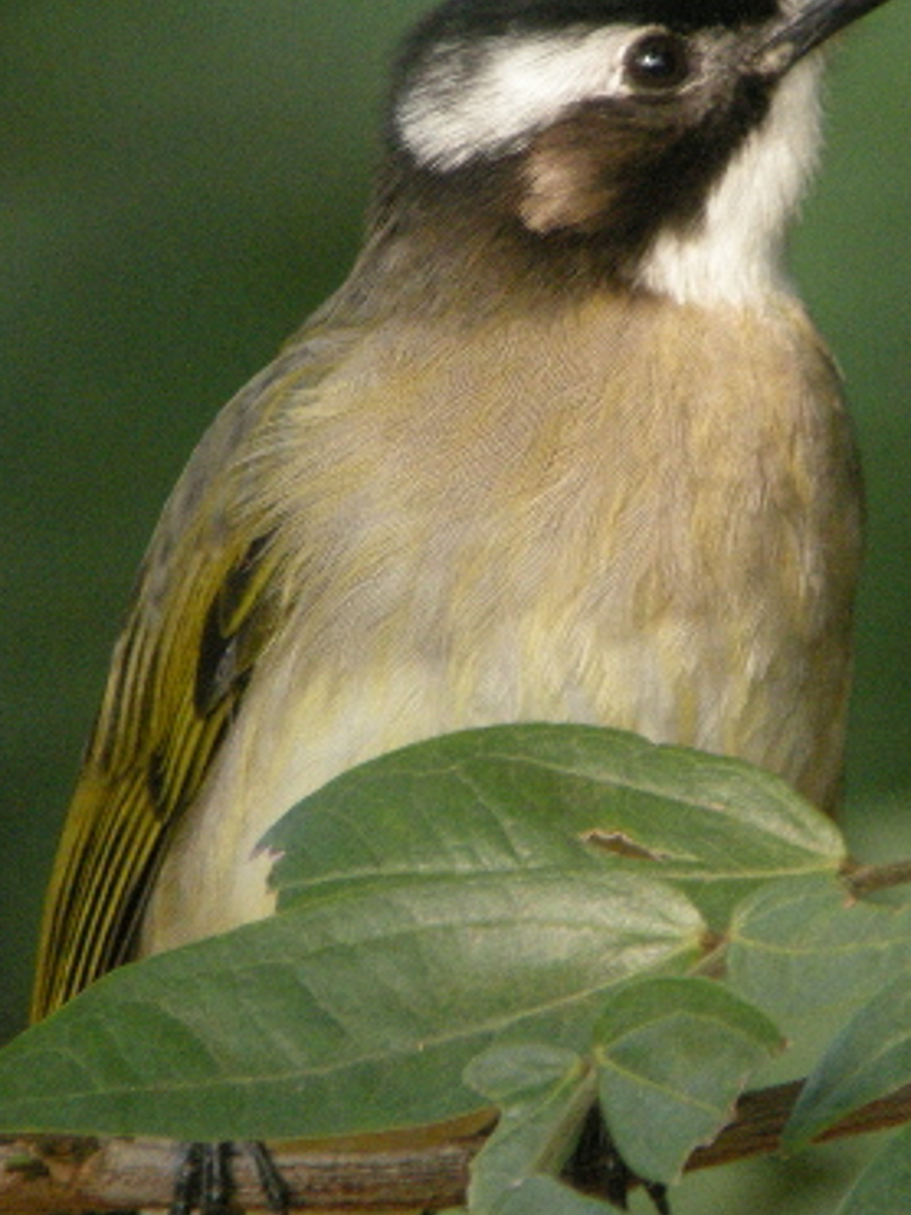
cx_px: 605
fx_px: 4775
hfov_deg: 10.9
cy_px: 662
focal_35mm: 136
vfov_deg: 14.5
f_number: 4.7
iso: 400
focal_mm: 21.5
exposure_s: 1/82.7
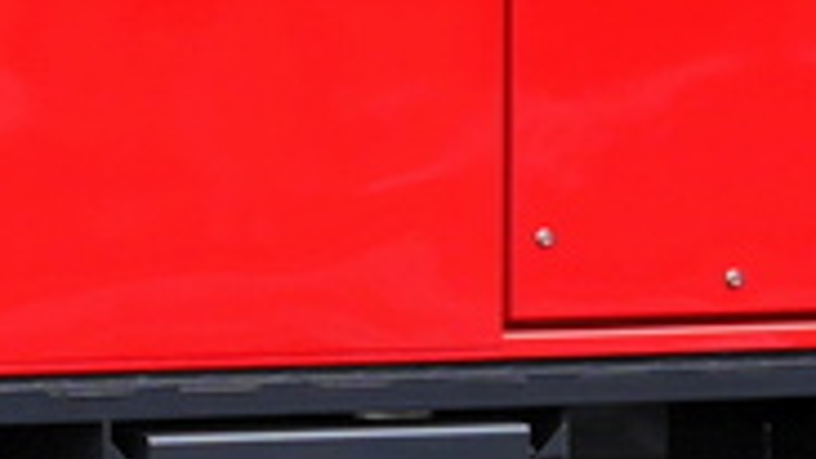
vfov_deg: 3.4
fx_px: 7747
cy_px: -218
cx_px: 120
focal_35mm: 358
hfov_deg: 6.0
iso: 160
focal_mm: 25
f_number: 5.6
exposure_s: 1/200
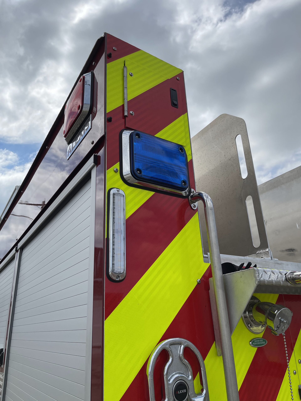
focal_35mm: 26
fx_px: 301
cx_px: 150
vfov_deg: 67.3
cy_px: 200
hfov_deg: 53.1
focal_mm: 5.1
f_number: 1.6
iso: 32
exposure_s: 1/6993
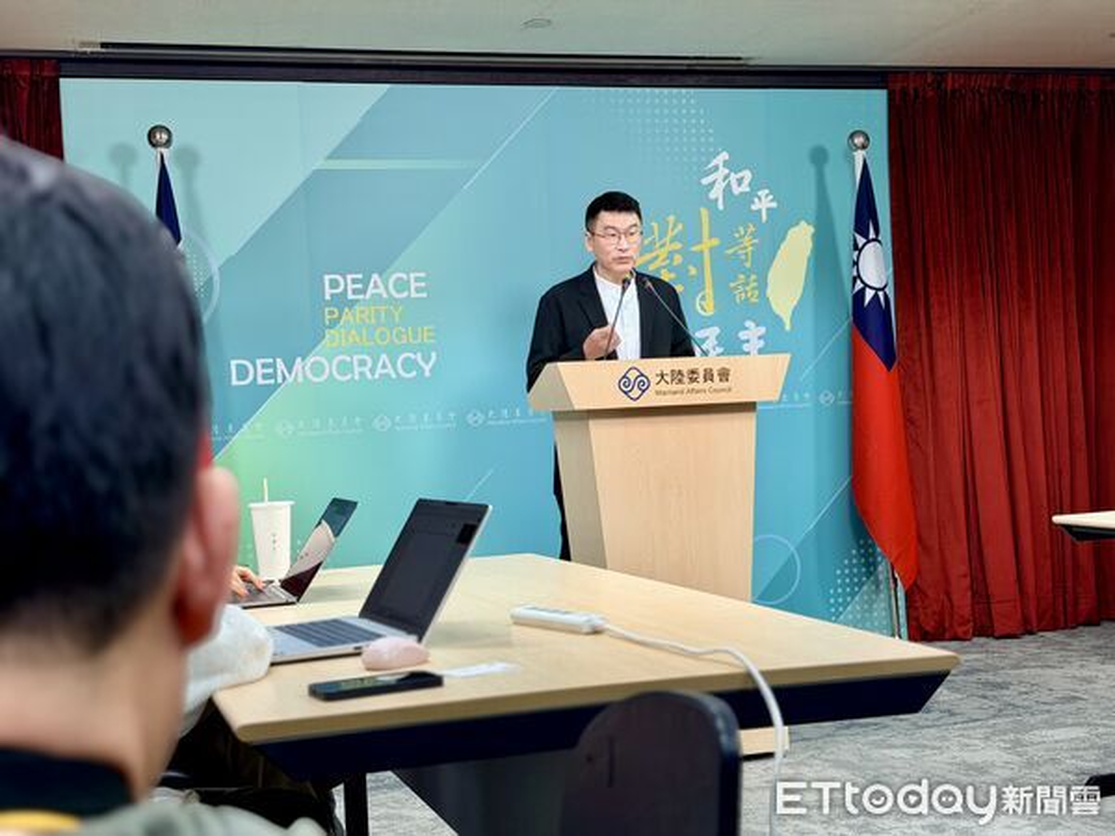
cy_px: 418
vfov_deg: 30.3
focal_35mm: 48
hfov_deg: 39.7
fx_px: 1546
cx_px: 558
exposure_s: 1/120
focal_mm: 6.76
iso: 80
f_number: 1.78
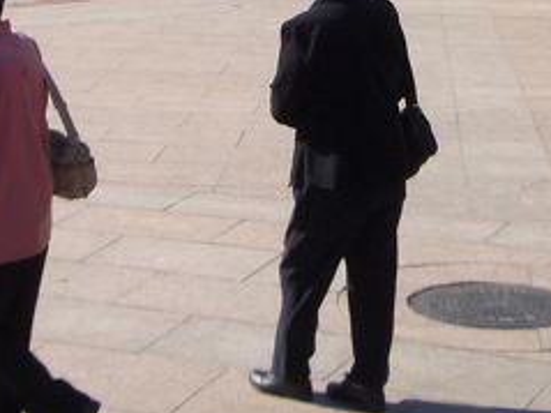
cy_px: -68
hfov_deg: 20.7
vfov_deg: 15.1
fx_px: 1511
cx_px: 286
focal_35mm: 95
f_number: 4.3
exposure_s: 1/400
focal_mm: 5.8
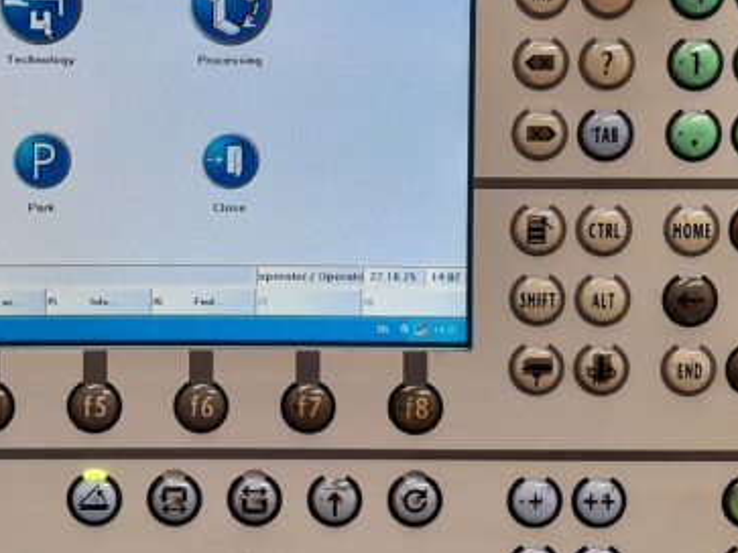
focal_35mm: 55
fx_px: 1172
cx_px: 207
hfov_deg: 34.4
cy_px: 142
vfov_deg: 26.2
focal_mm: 3.92
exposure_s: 1/50
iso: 200
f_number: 1.7
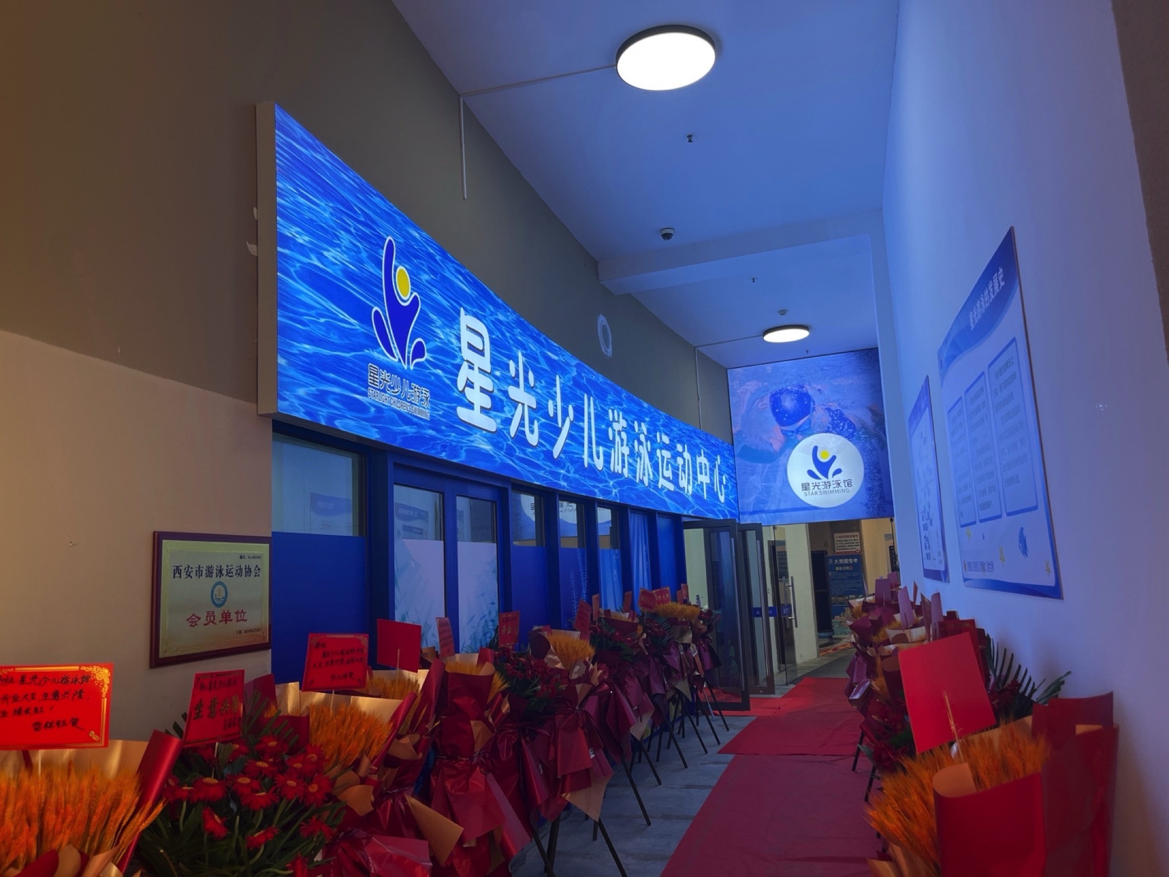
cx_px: 584
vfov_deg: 53.1
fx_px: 878
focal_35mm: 26
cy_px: 438
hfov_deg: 67.3
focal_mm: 5.1
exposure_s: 1/121
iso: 50
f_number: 1.6
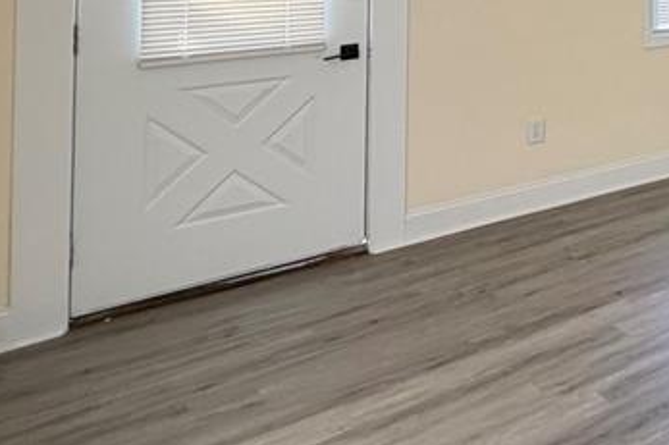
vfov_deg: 27.3
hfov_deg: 32.7
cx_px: 887
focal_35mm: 43
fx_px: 799
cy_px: -94
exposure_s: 1/121
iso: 200
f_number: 2.2
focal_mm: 2.22
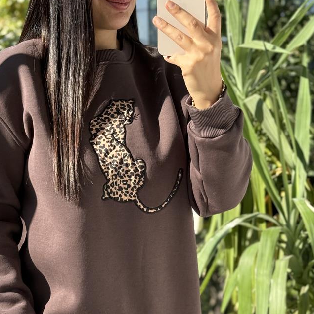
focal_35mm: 89
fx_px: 913
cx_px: 119
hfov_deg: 19.5
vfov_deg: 19.5
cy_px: 188
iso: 100
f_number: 1.78
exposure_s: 1/687
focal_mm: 6.76
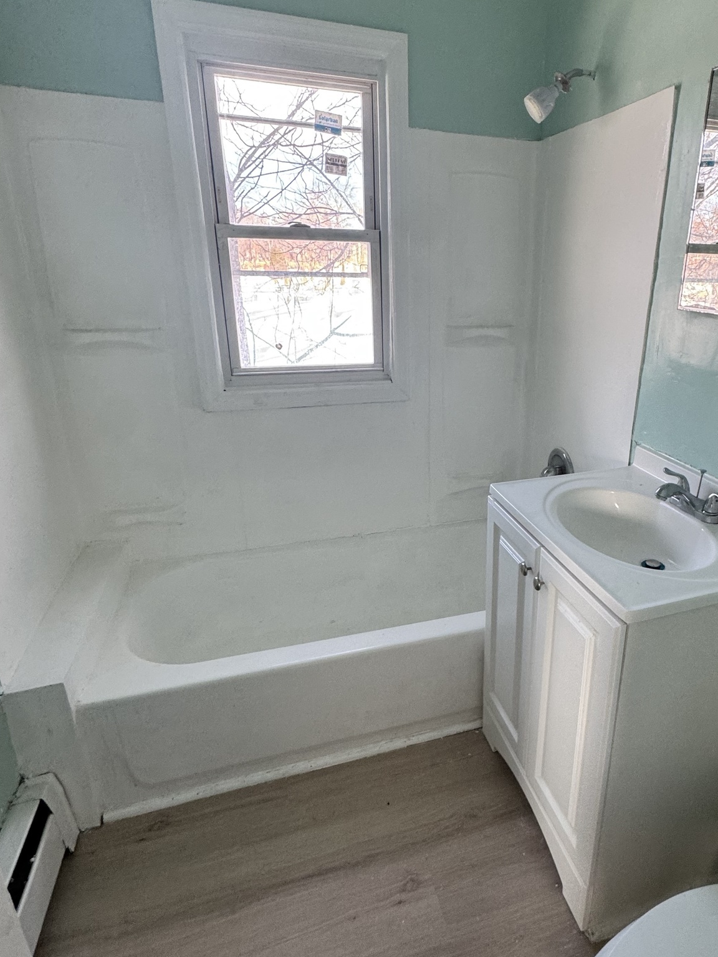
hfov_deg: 62.2
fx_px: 581
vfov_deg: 79.0
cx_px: 466
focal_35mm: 21
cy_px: 468
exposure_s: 1/99
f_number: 2.2
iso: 160
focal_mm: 2.22
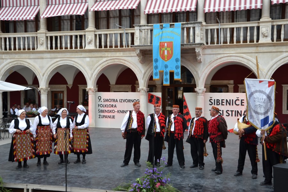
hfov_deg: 46.4
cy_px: 96
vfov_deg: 31.9
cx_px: 144
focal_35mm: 42
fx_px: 336
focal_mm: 28
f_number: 5.6
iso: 200
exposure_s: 1/125
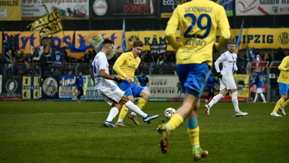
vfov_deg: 5.0
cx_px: 144
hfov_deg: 8.9
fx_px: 1855
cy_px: 83
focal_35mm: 242
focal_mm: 230
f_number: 5.3
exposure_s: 1/1600
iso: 8000
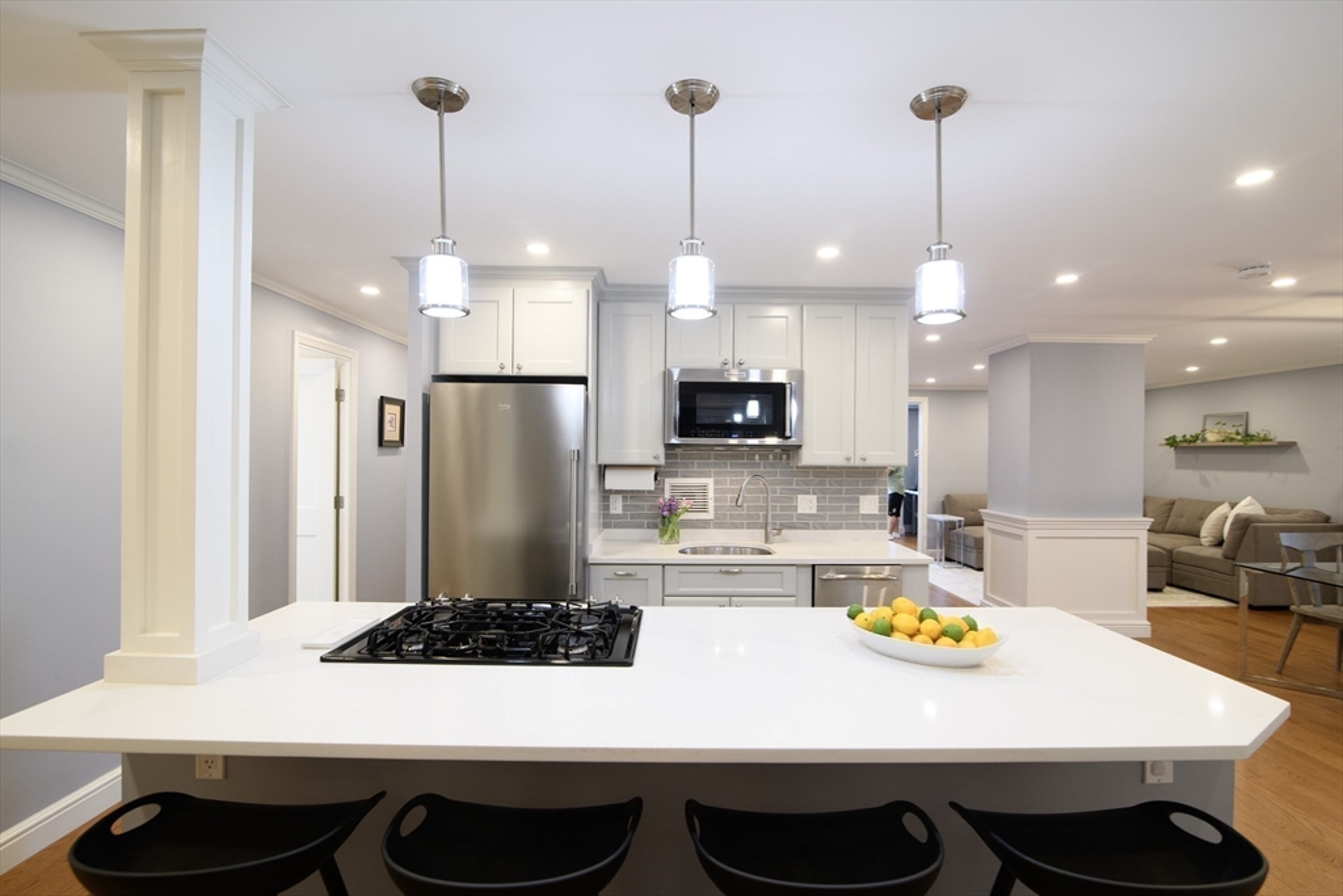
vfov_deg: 73.8
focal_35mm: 16
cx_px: 672
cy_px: 448
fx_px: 597
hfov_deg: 96.7
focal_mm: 16
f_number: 5.6
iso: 1000
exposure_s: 1/50
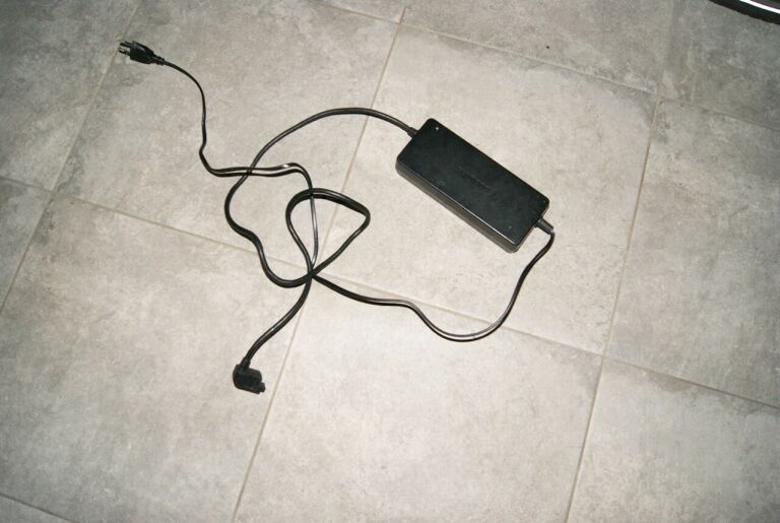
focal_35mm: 27
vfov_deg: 48.1
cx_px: 390
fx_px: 586
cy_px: 262
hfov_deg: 67.3
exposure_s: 1/60
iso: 400
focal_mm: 18
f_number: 5.6
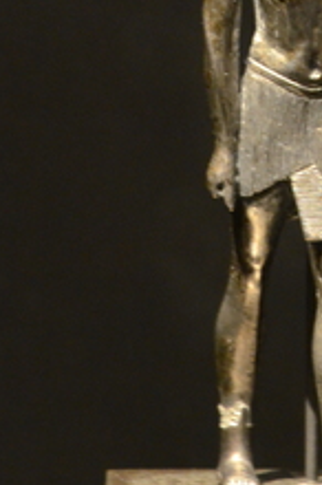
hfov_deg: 4.3
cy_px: -2
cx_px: 300
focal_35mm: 317
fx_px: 4266
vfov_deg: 6.5
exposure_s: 1/25
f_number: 5.3
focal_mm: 70
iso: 2500
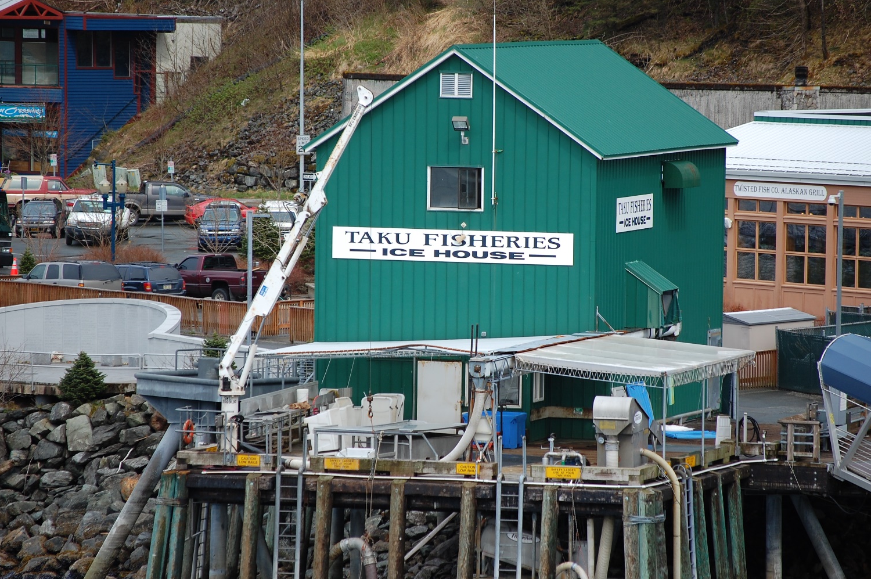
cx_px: 454
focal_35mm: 256
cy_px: 283
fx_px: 6188
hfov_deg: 8.1
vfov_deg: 5.4
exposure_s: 1/500
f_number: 5.6
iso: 200
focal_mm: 160
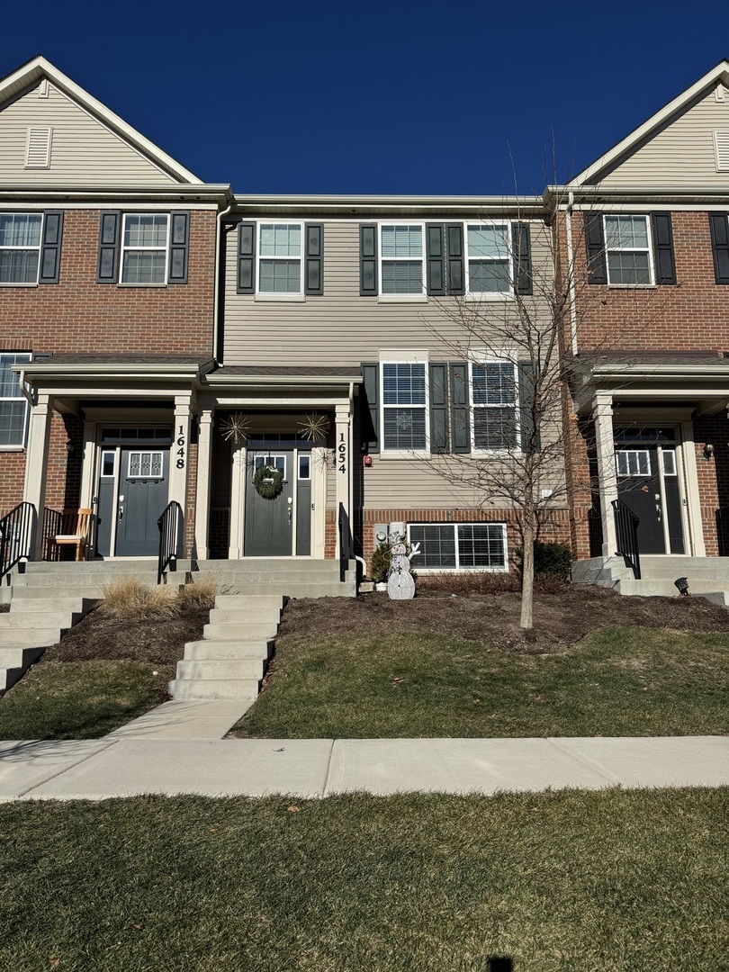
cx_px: 364
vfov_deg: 71.6
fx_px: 674
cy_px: 486
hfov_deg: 56.8
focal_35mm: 24
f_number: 1.78
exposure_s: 1/10417
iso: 80
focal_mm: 6.76
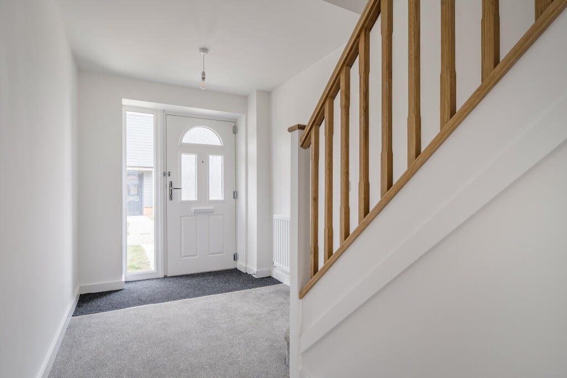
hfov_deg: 90.0
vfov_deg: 67.4
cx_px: 284
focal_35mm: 18
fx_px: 284
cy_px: 189
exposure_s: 1/13
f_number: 8
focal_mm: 18
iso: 100
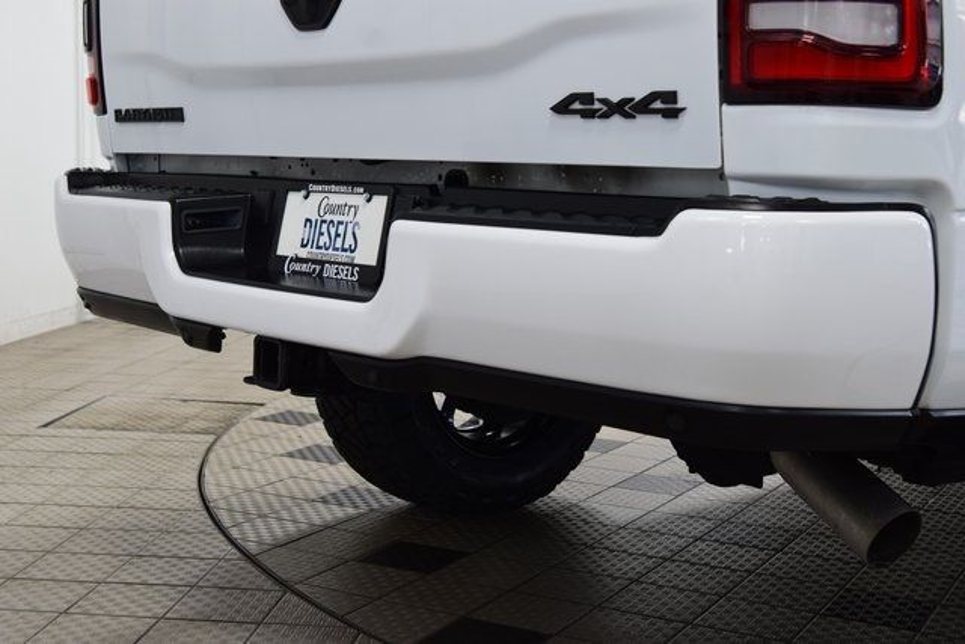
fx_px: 1448
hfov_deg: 36.9
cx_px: 482
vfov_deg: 25.1
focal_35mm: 54
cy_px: 322
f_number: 6.3
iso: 450
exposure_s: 1/15
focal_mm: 36
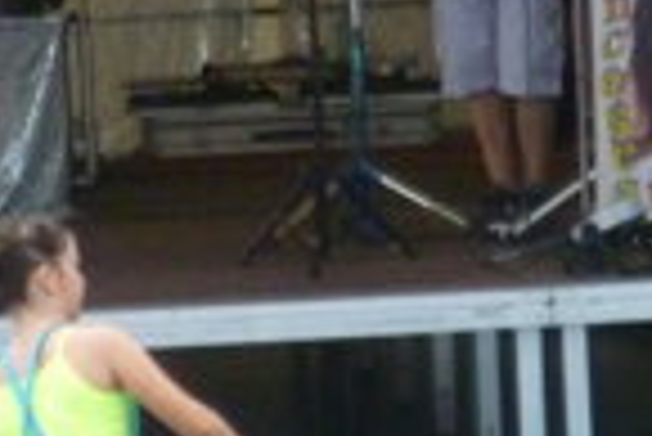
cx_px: 243
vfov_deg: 2.9
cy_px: 135
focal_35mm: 470
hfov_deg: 4.4
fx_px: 8521
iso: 400
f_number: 4.9
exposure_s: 1/250
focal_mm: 14.7
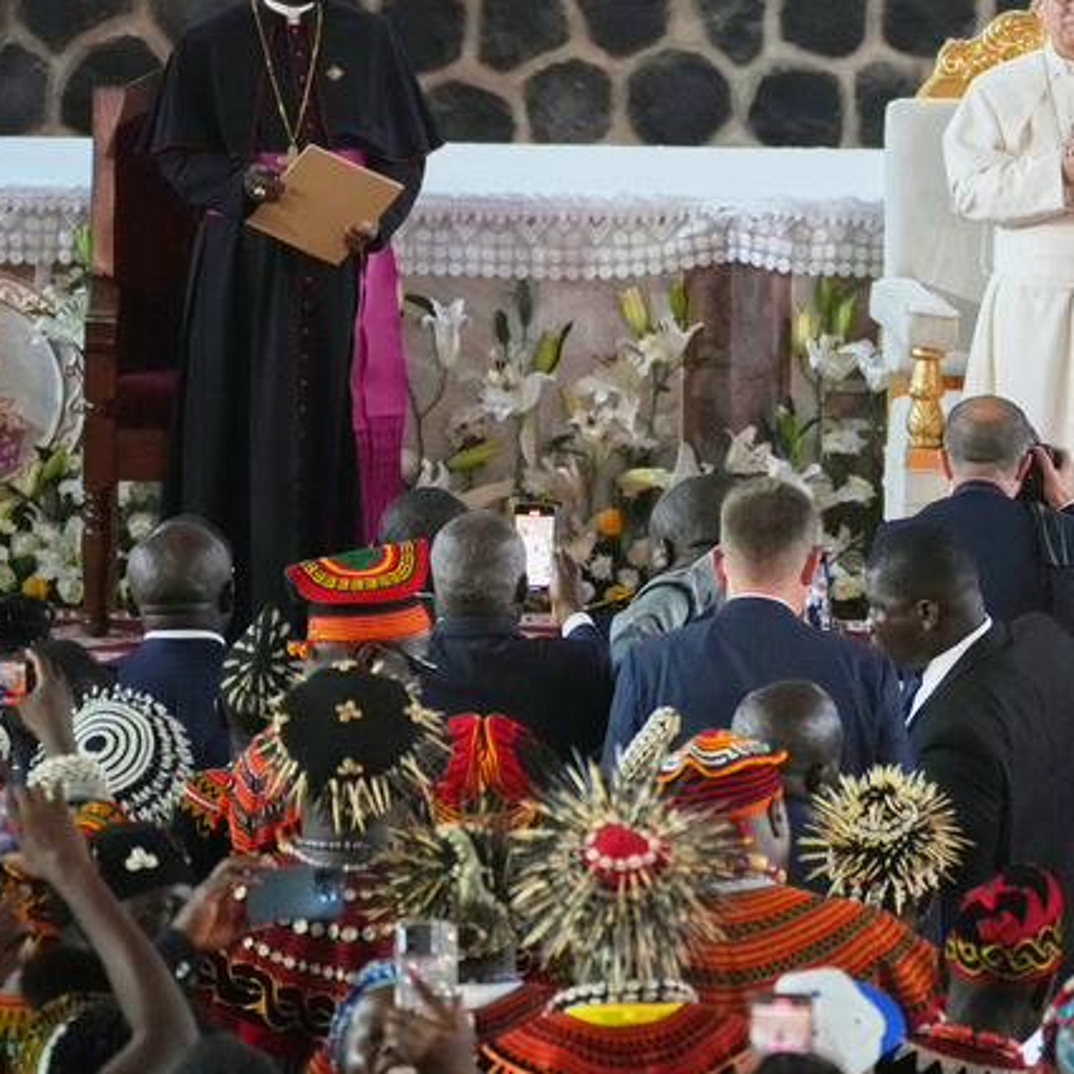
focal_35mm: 408
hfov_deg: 4.3
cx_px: 1054
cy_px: 532
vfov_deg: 4.3
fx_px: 14322
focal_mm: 200
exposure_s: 1/320
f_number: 5.6
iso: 4000
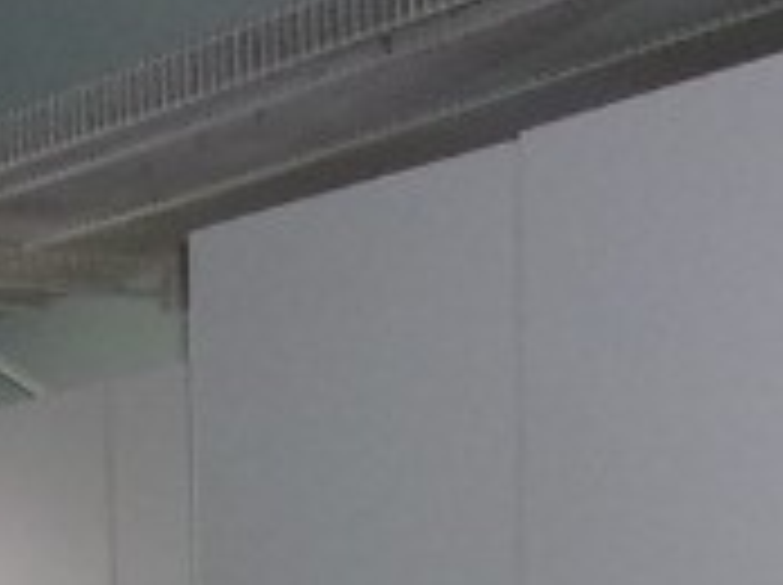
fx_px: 3592
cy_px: 1674
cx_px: 212
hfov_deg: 12.4
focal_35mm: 159
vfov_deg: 8.1
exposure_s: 1/34
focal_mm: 4.9
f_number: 3
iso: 200
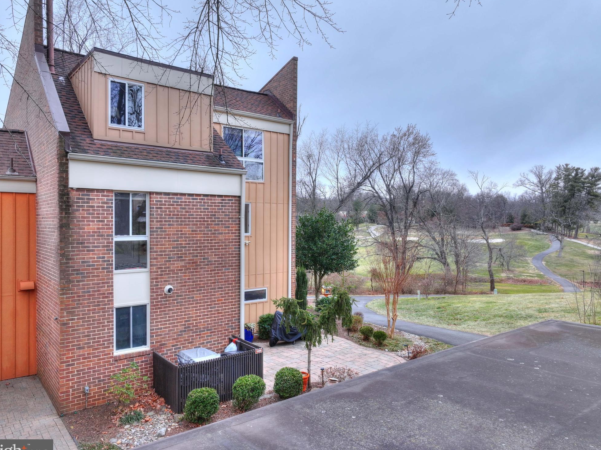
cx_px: 290
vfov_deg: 54.8
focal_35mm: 25
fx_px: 434
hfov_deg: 69.4
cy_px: 230
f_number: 8
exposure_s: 1/30
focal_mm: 12.3
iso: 100
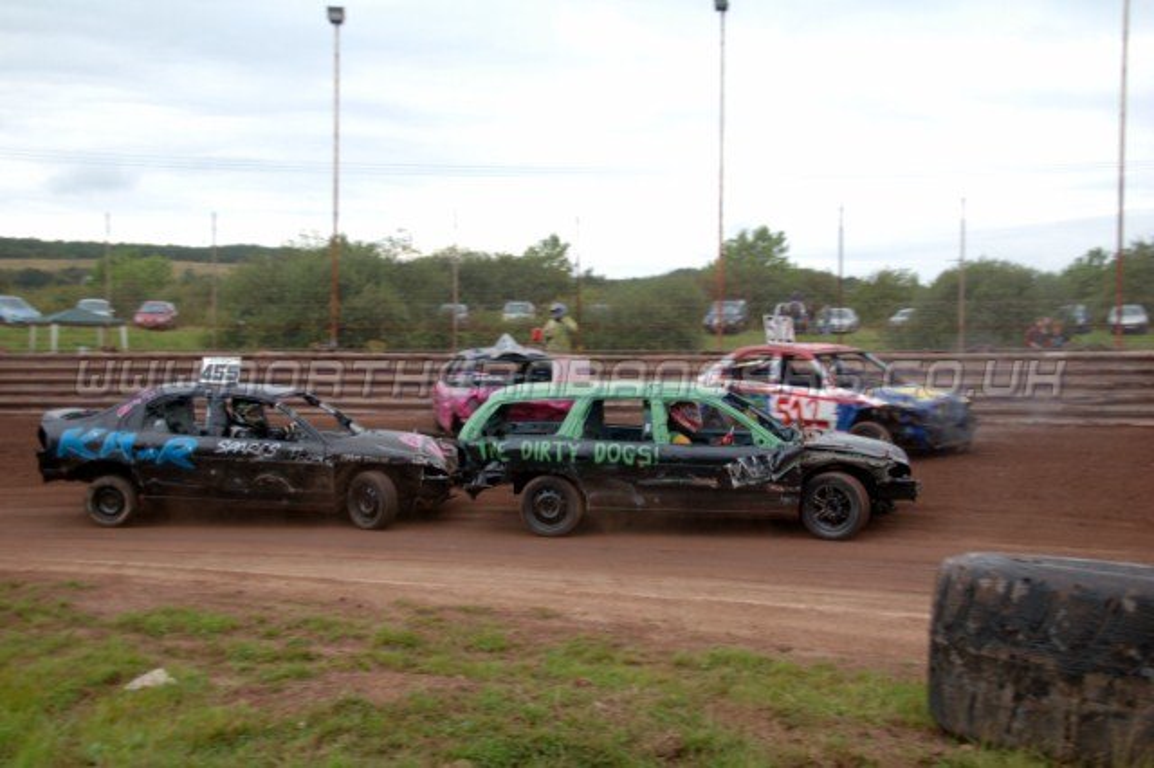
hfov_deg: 42.3
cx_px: 577
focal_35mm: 46
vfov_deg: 28.9
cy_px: 384
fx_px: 1490
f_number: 4.5
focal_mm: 31
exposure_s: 1/320
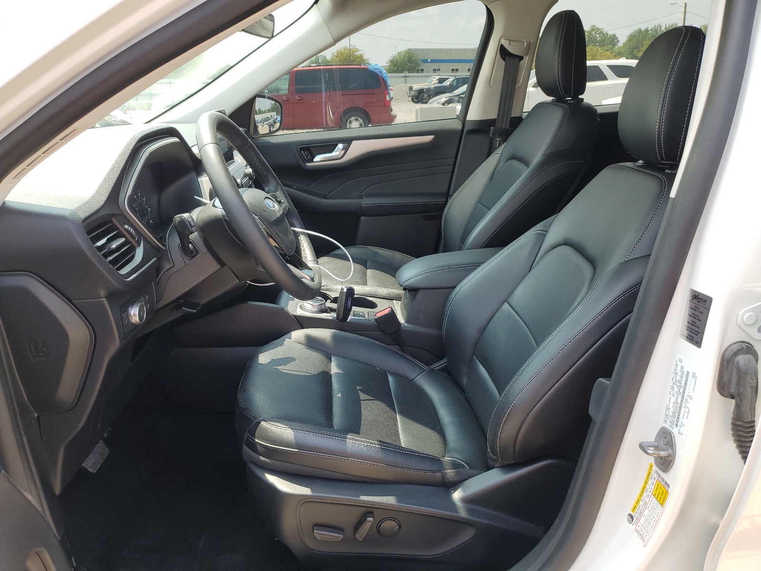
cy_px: 286
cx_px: 380
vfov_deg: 53.1
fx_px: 572
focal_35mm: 26
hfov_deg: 67.3
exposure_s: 1/500
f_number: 1.5
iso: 50
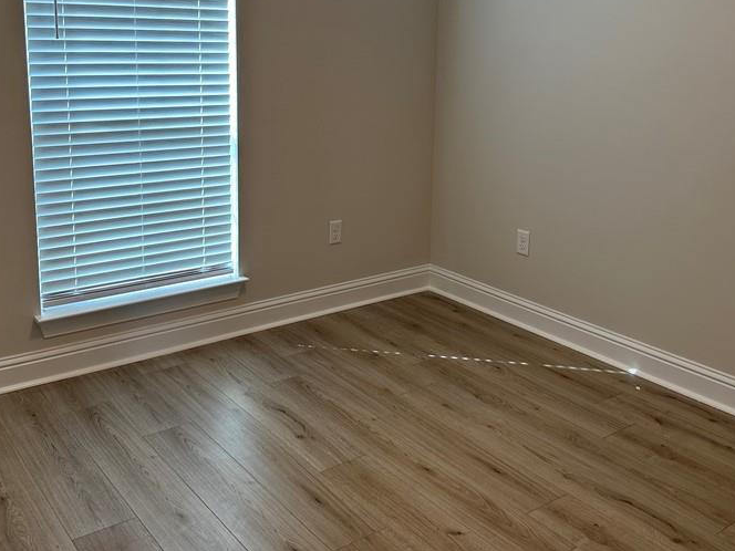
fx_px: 786
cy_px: 181
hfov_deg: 50.1
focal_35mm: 37
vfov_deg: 38.2
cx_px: 342
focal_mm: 6.86
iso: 100
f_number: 1.78
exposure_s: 1/159
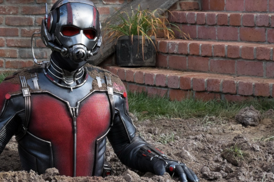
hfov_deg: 18.1
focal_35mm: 112
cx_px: 65
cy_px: 61
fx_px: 852
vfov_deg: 12.2
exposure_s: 1/125
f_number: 10
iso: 500
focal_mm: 31.5
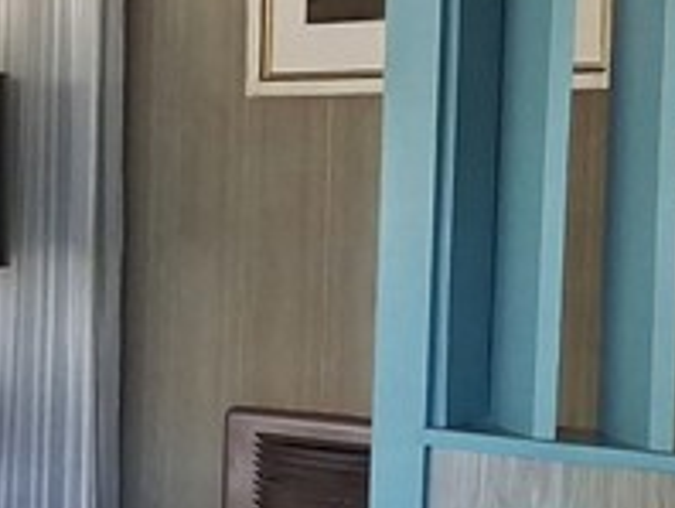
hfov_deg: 11.8
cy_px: 290
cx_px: -1047
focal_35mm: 129
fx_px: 2519
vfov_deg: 11.5
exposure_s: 1/120
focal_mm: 4.69
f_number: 1.8
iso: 200
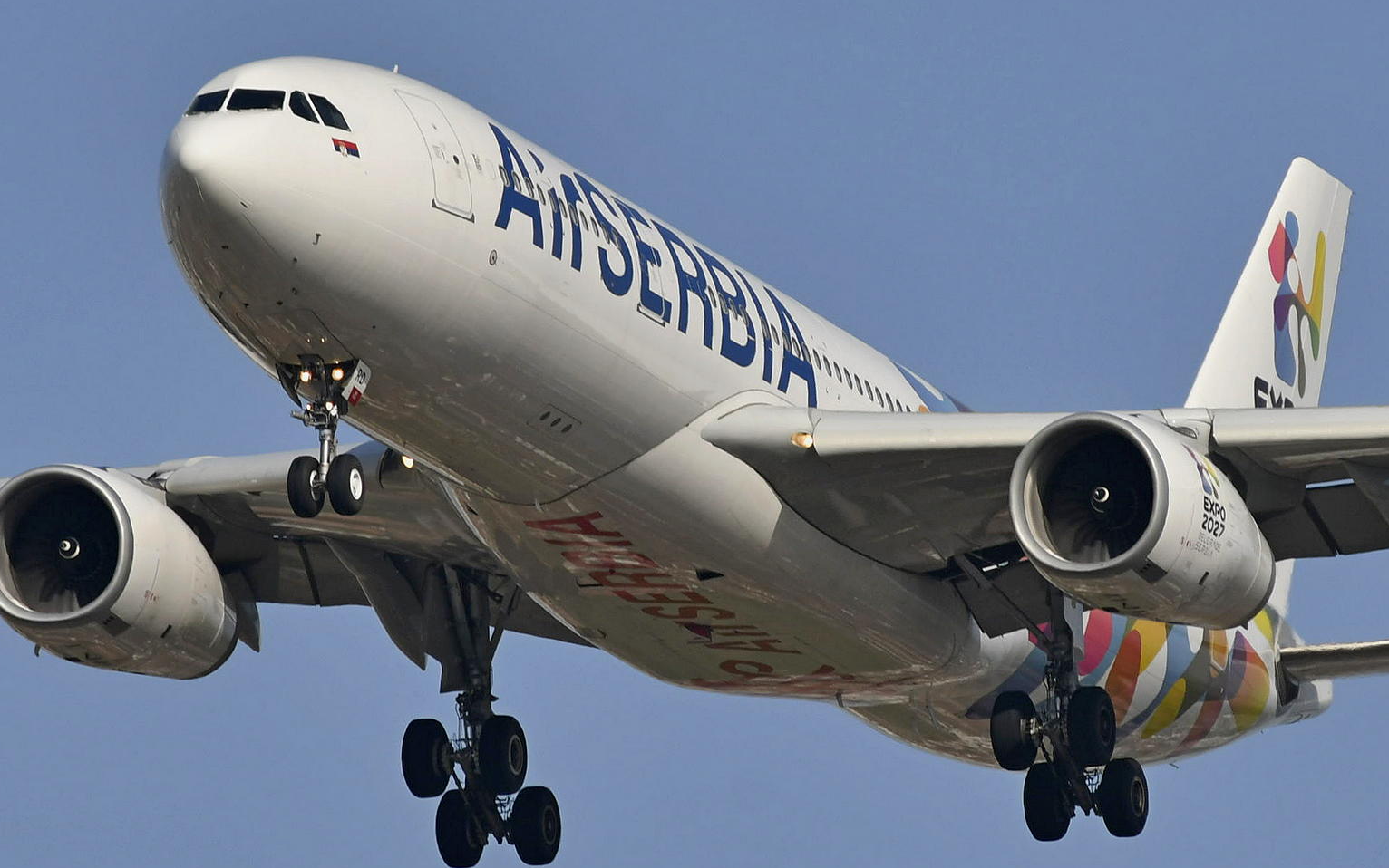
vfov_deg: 2.7
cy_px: 464
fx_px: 18135
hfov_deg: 4.4
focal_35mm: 479
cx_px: 667
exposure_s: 1/1250
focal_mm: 300
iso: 140
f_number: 11
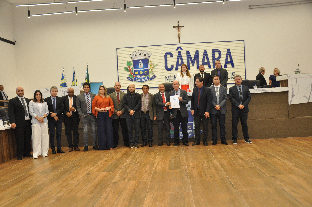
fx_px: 273
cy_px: 104
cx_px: 156
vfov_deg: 41.6
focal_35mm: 32
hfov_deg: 59.6
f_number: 3.8
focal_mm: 21
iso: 2000
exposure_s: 1/80
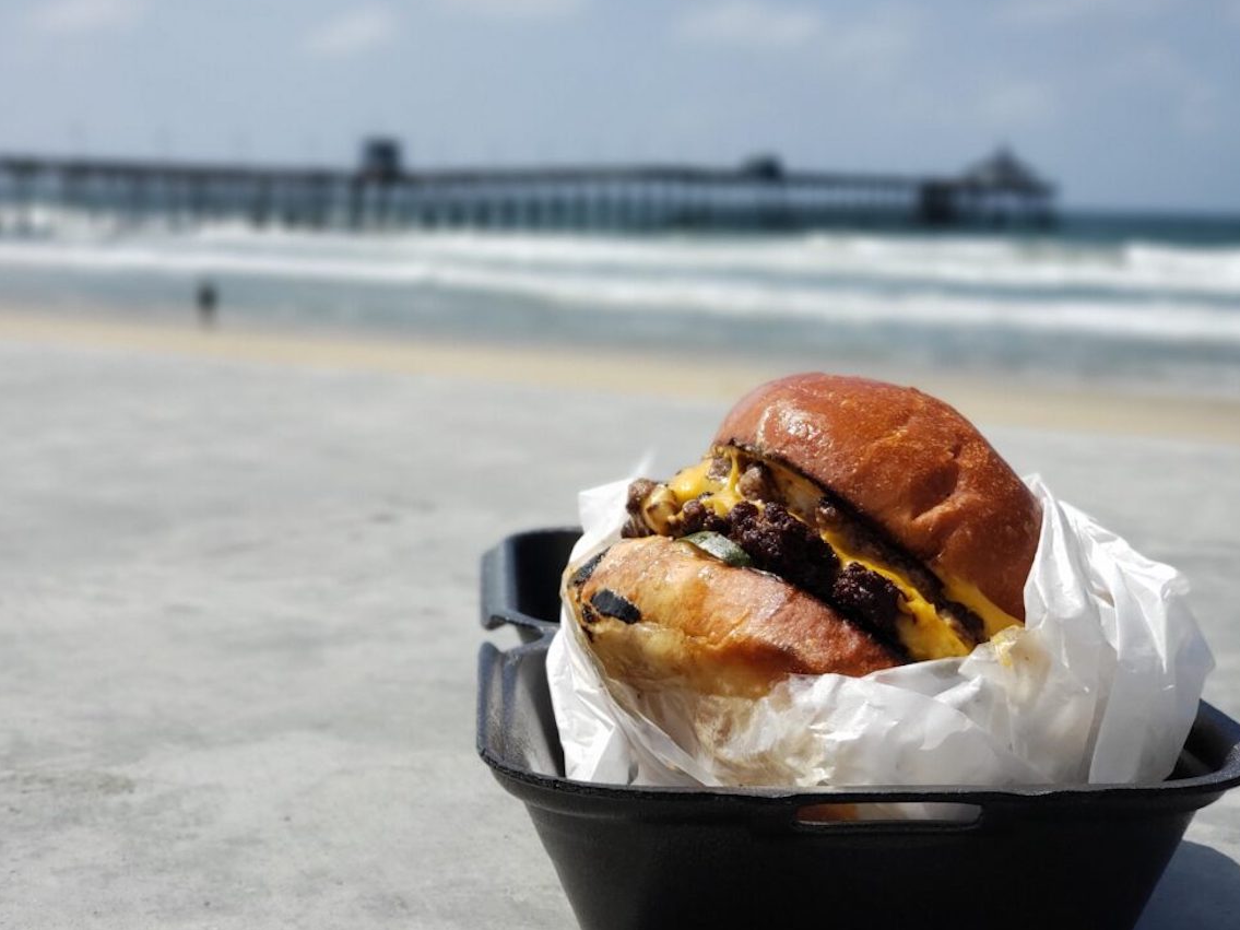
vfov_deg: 26.6
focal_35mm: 55
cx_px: 636
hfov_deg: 34.9
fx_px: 1970
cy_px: 440
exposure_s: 1/994
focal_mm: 6
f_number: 2.4
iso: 32
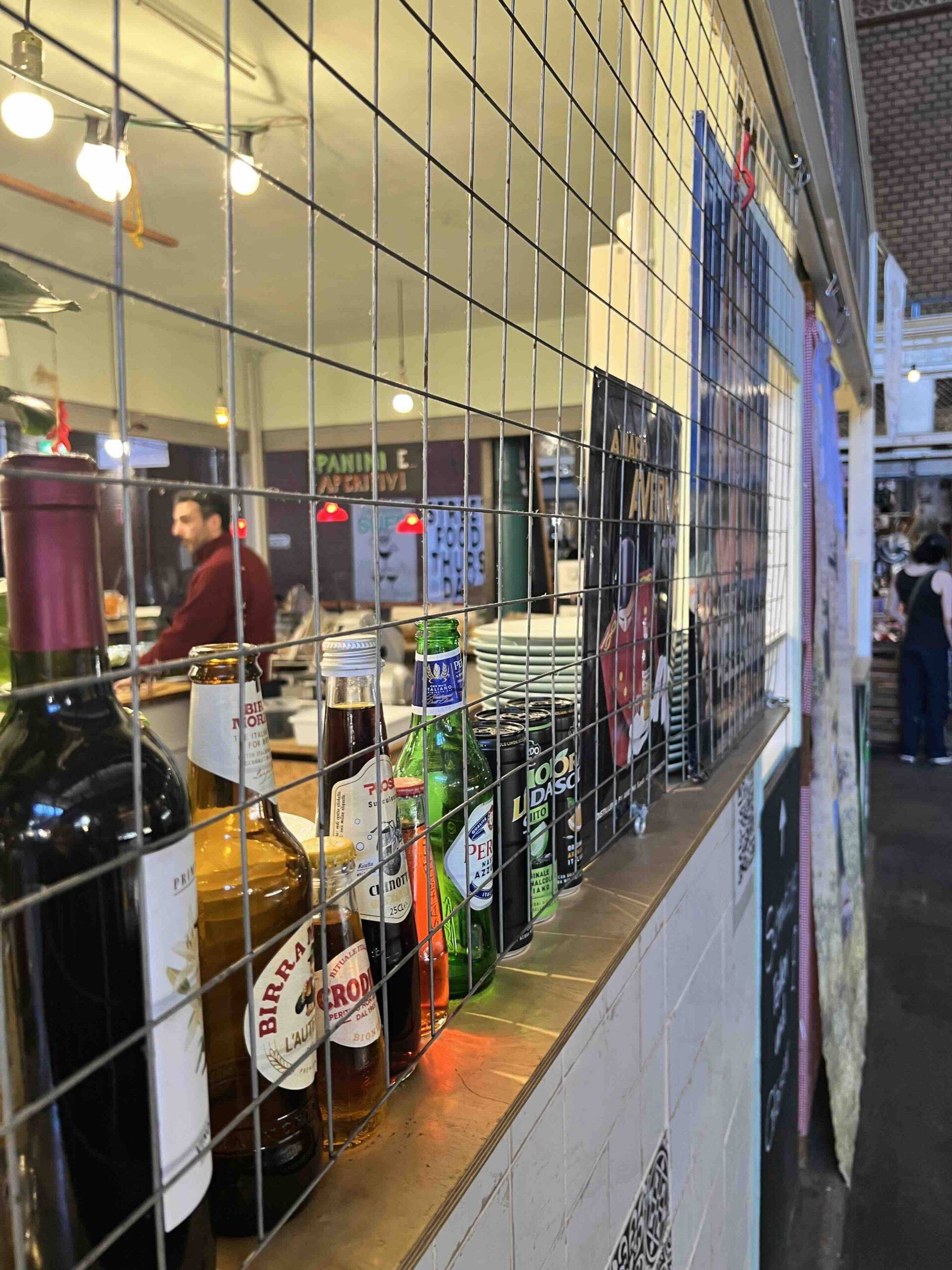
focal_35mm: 26
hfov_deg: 53.1
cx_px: 476
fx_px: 953
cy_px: 635
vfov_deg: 67.3
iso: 100
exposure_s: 1/50
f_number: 1.5
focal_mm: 5.7
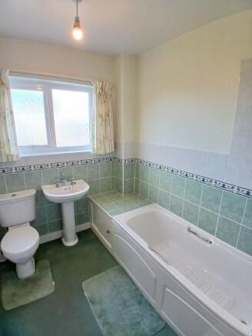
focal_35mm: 17
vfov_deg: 91.0
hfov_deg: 74.8
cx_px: 126
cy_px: 168
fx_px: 165
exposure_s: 1/33.3
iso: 80
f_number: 2.2
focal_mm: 1.4
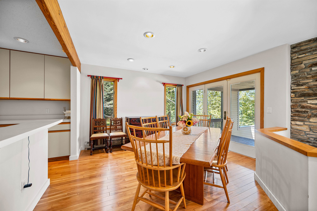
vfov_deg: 81.1
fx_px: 123
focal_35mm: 14
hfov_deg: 104.3
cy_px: 106
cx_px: 158
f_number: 5.6
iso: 100
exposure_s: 1/2
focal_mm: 14
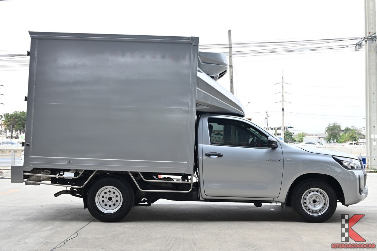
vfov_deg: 36.9
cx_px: 188
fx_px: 377
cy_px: 126
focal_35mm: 36
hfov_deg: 53.1
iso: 100
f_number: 5.6
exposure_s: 1/180
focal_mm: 24
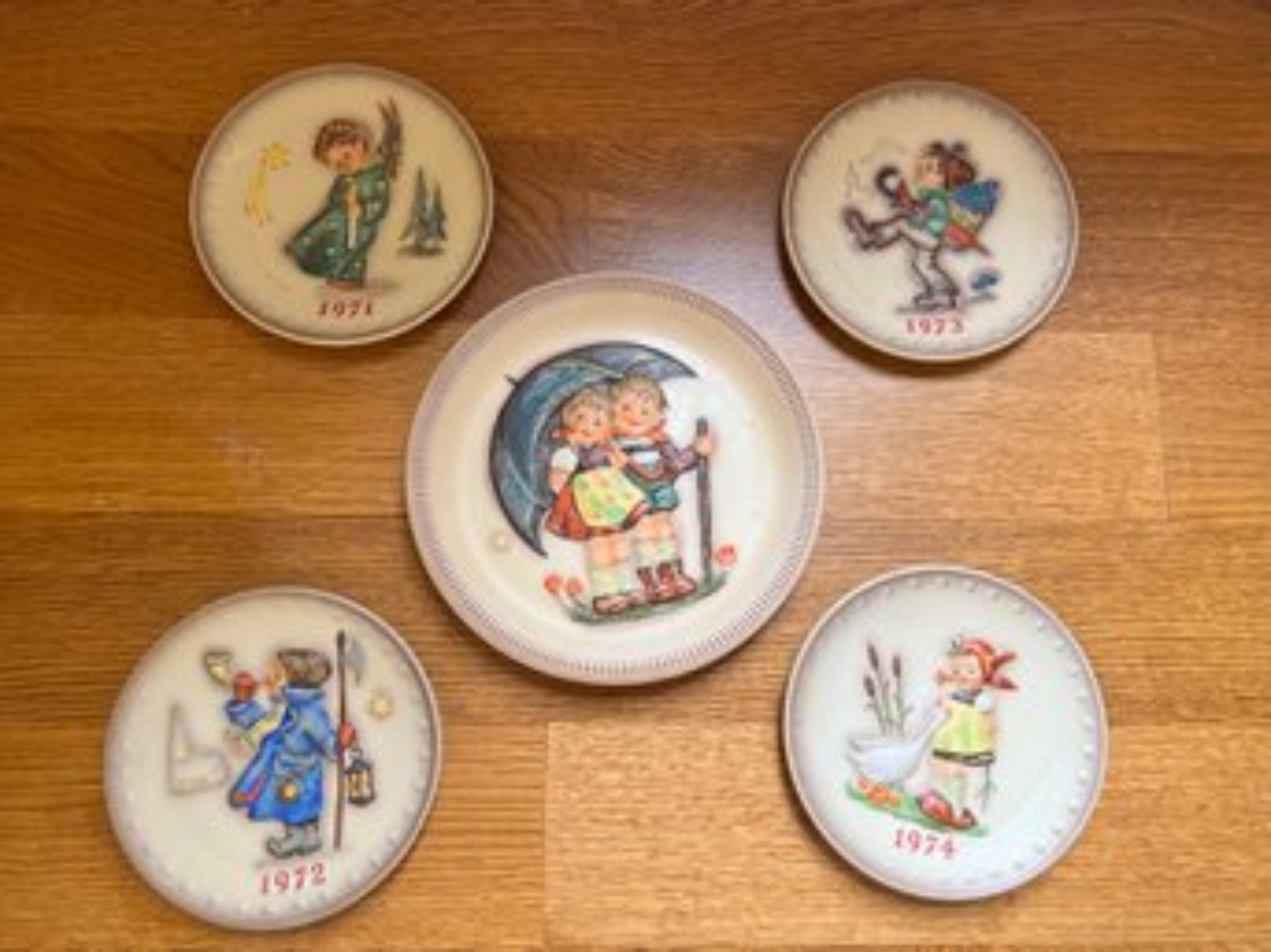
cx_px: 636
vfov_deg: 53.0
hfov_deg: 67.3
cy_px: 476
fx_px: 954
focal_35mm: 26
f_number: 1.5
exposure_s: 1/121
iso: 80
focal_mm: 5.7
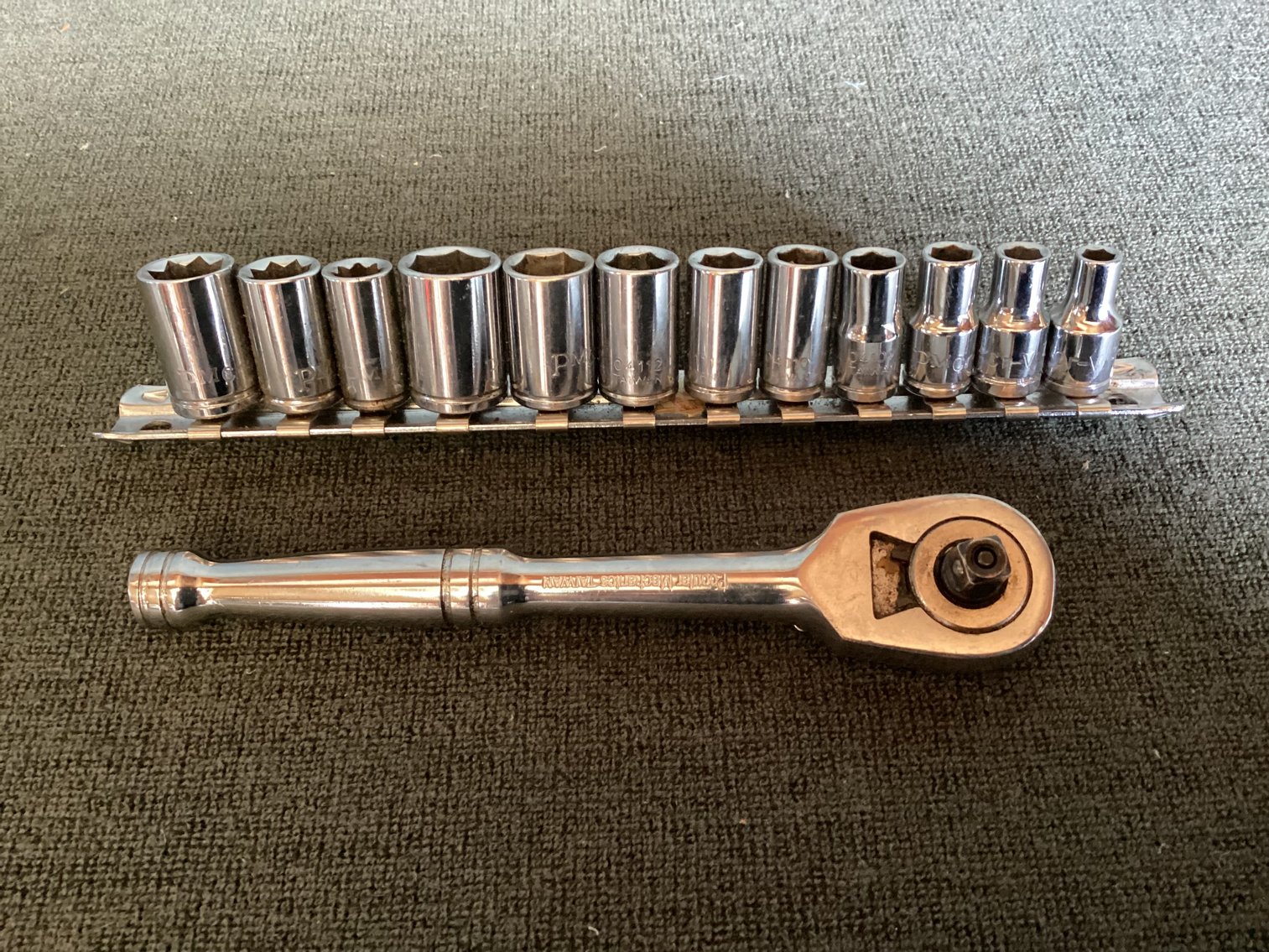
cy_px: 476
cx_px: 634
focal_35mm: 31
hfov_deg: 58.3
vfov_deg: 45.4
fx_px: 1137
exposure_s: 1/25
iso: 400
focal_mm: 3.3
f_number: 2.4
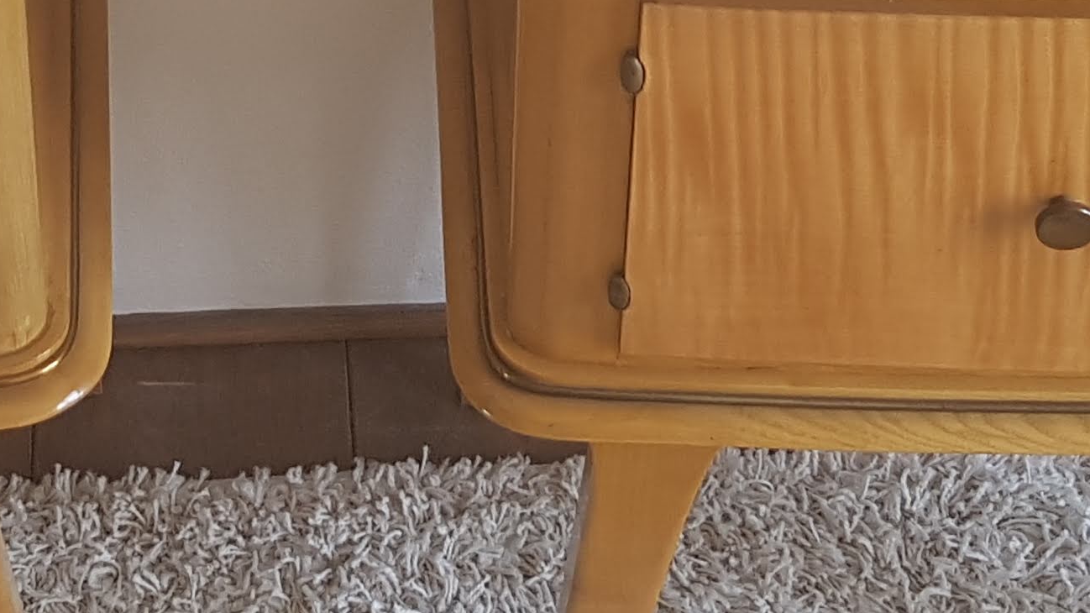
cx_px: 338
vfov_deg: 12.8
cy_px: -400
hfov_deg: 24.0
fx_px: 2543
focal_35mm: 88
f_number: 1.7
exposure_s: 1/60
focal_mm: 4.2
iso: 64
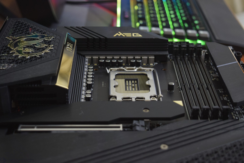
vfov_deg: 21.6
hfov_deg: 31.9
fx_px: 427
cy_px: 82
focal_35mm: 63
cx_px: 122
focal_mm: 42
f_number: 5
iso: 400
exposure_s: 1/4
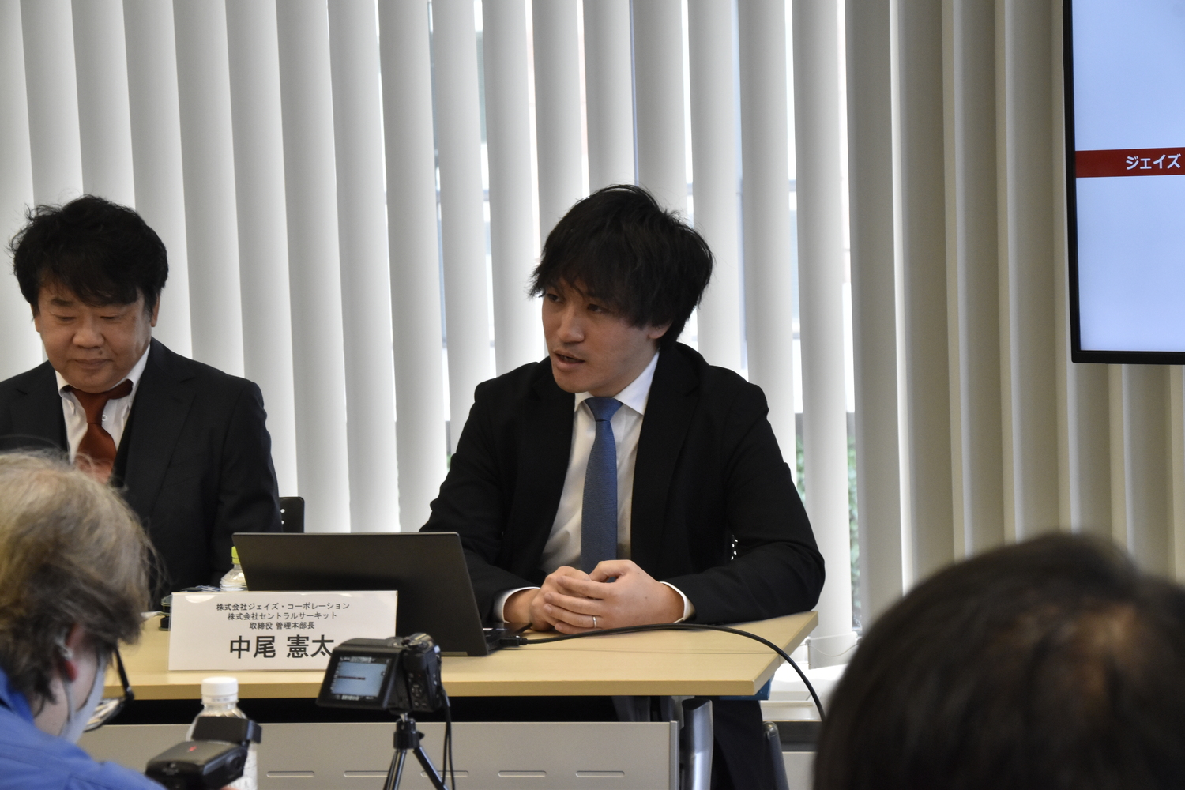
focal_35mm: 117
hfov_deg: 17.5
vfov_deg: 11.7
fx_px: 3851
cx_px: 592
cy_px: 395
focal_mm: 78
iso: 1600
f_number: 10
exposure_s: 1/80
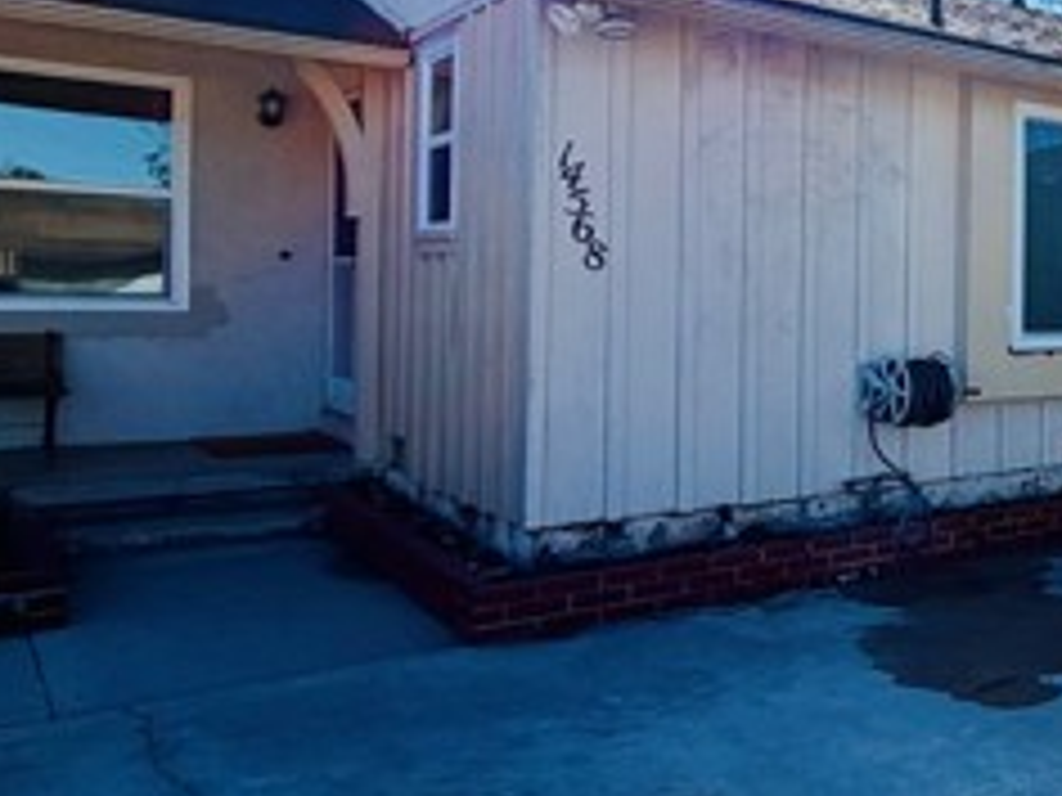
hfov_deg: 35.5
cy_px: 306
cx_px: 1341
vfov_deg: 37.5
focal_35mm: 38
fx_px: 1166
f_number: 2.2
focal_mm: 2.22
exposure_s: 1/770
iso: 25
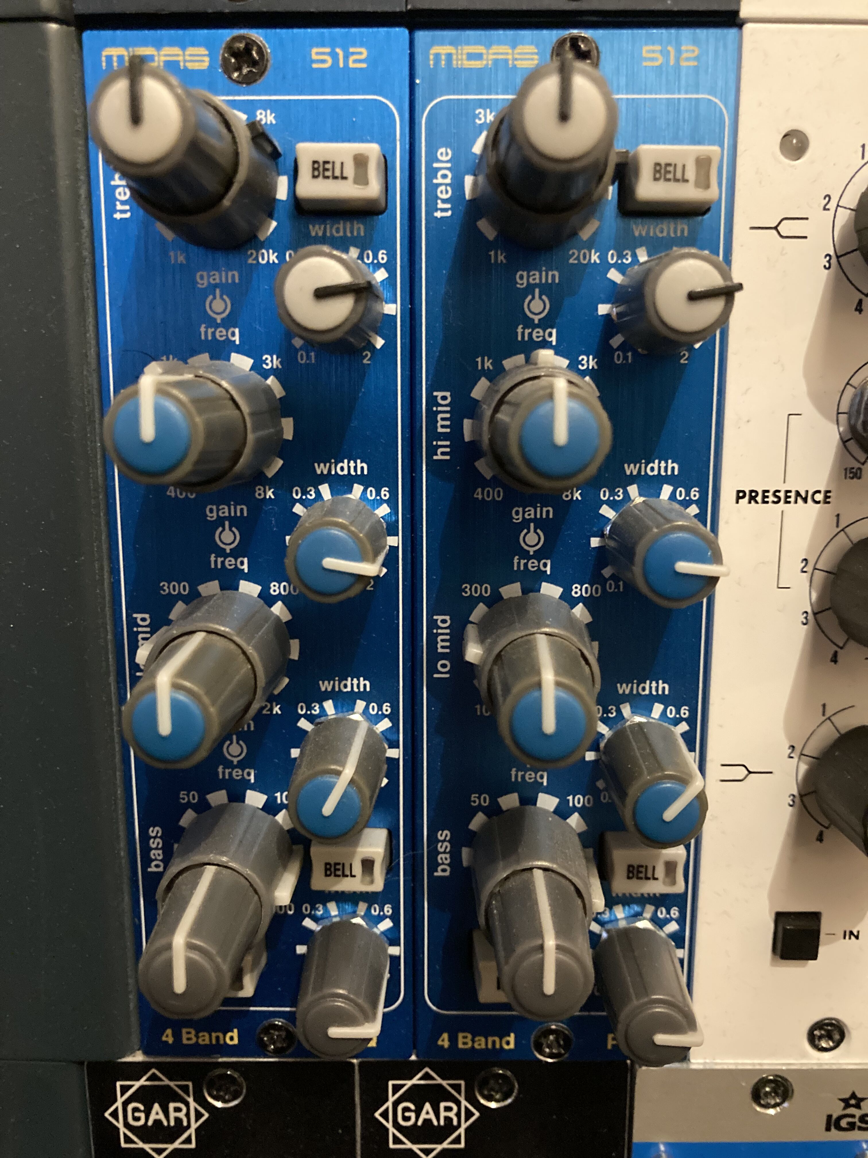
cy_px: 579
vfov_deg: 63.4
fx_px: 936
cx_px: 434
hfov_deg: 49.7
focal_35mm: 28
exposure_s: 1/24
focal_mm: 3.99
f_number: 1.8
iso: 640
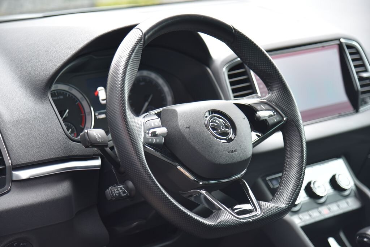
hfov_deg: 20.8
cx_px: 185
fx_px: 1008
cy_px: 124
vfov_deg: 14.0
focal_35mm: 98
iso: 500
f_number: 4
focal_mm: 98
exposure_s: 1/25
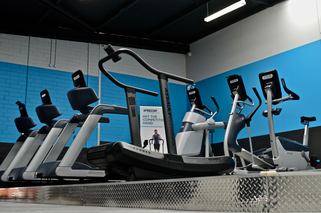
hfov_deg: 43.6
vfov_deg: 29.8
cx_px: 160
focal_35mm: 45
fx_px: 401
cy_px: 106
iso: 400
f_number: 5
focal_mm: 30
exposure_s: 1/100
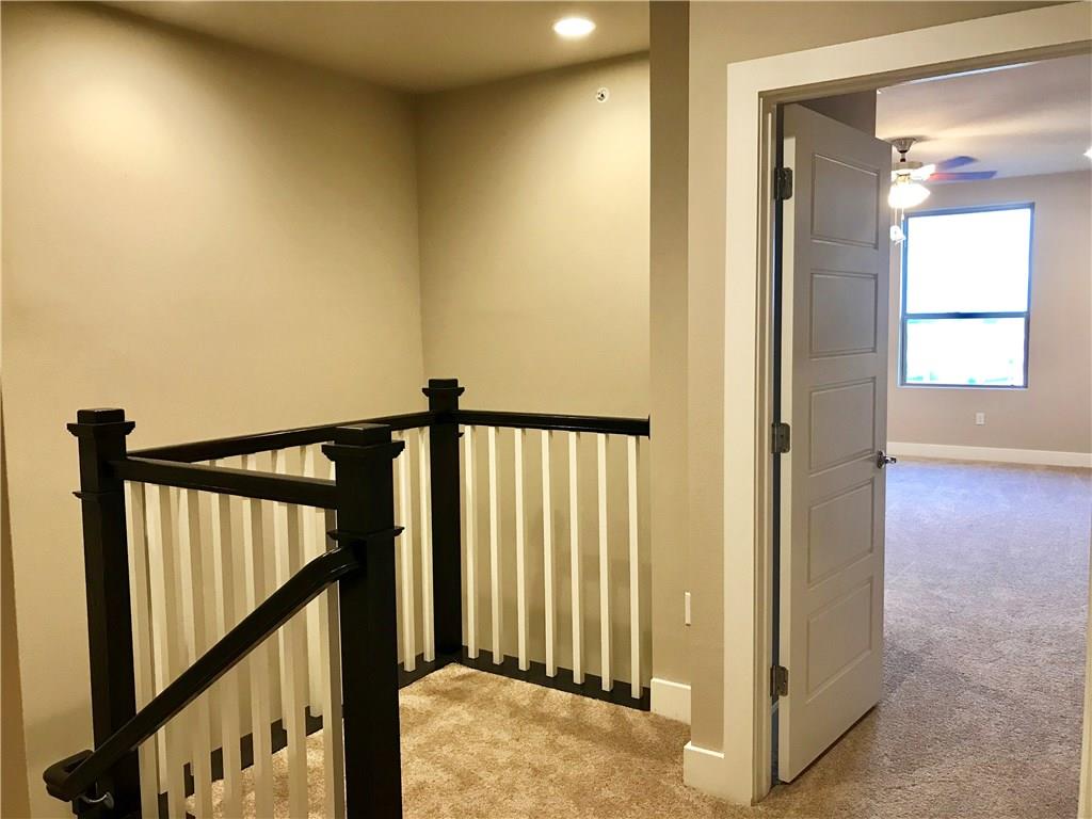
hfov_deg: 63.4
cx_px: 546
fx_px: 883
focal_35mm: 28
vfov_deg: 49.7
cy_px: 410
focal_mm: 3.99
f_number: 1.8
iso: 40
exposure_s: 1/15
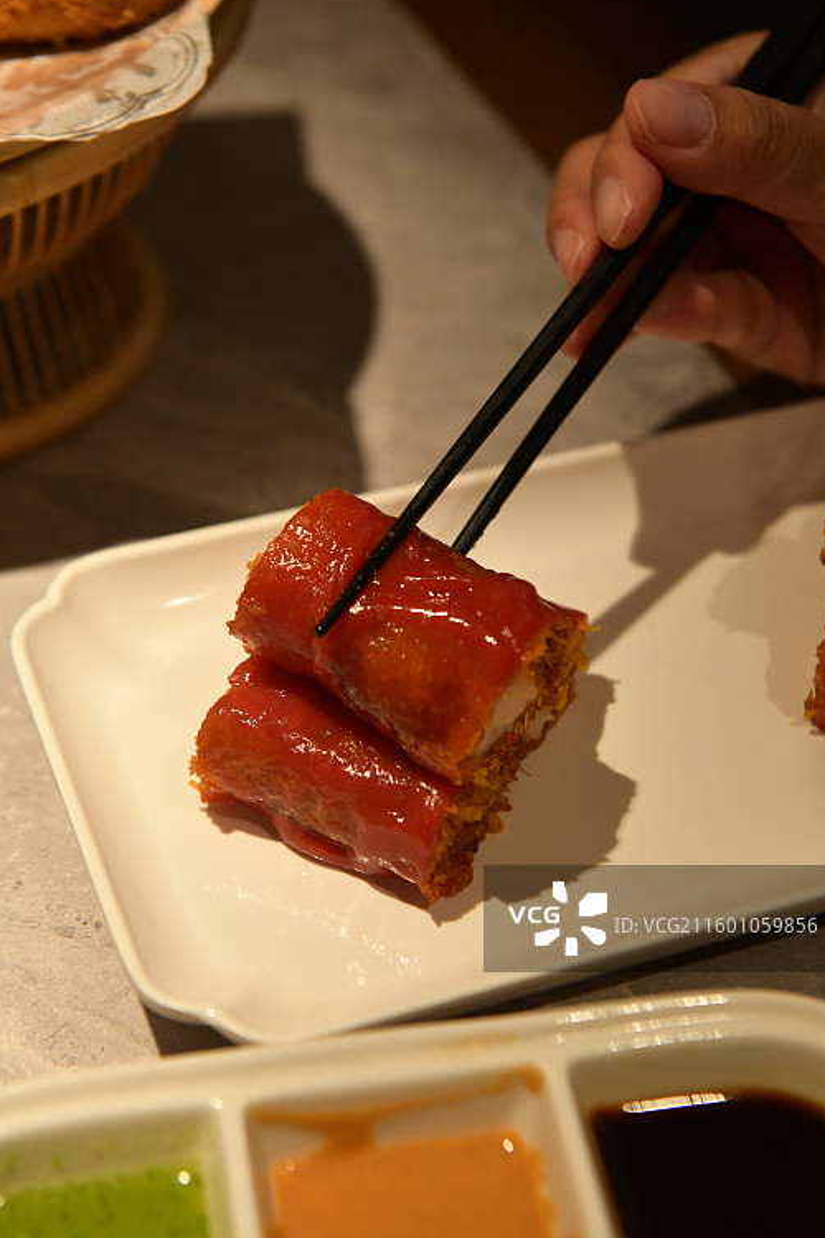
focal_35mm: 64
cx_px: 412
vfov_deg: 31.4
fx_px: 2200
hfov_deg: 21.2
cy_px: 609
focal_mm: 60
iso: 1600
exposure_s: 1/250
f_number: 5
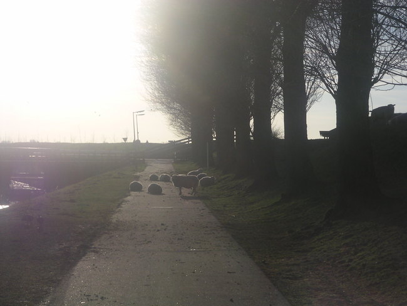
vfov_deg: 13.3
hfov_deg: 17.7
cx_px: 204
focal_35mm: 111
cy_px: 153
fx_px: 1306
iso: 50
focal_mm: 17.1
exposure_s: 1/180
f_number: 8
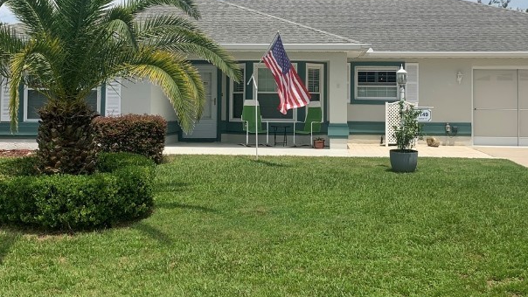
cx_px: 272
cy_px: 71
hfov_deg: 42.9
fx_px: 672
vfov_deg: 24.6
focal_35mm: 48
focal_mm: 4.25
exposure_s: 1/3289
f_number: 1.8
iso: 25
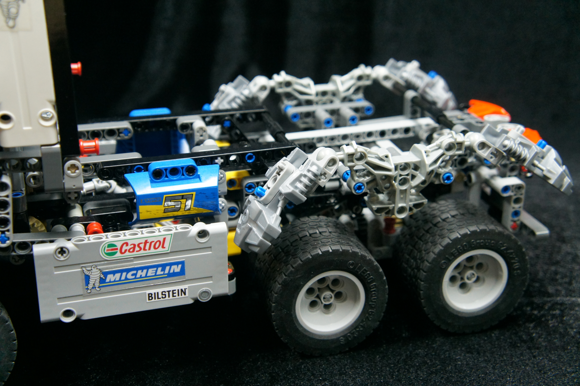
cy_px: 193
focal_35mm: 50
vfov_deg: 27.2
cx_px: 290
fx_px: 797
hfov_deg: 40.0
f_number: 4.5
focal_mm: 33
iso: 1600
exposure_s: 1/50
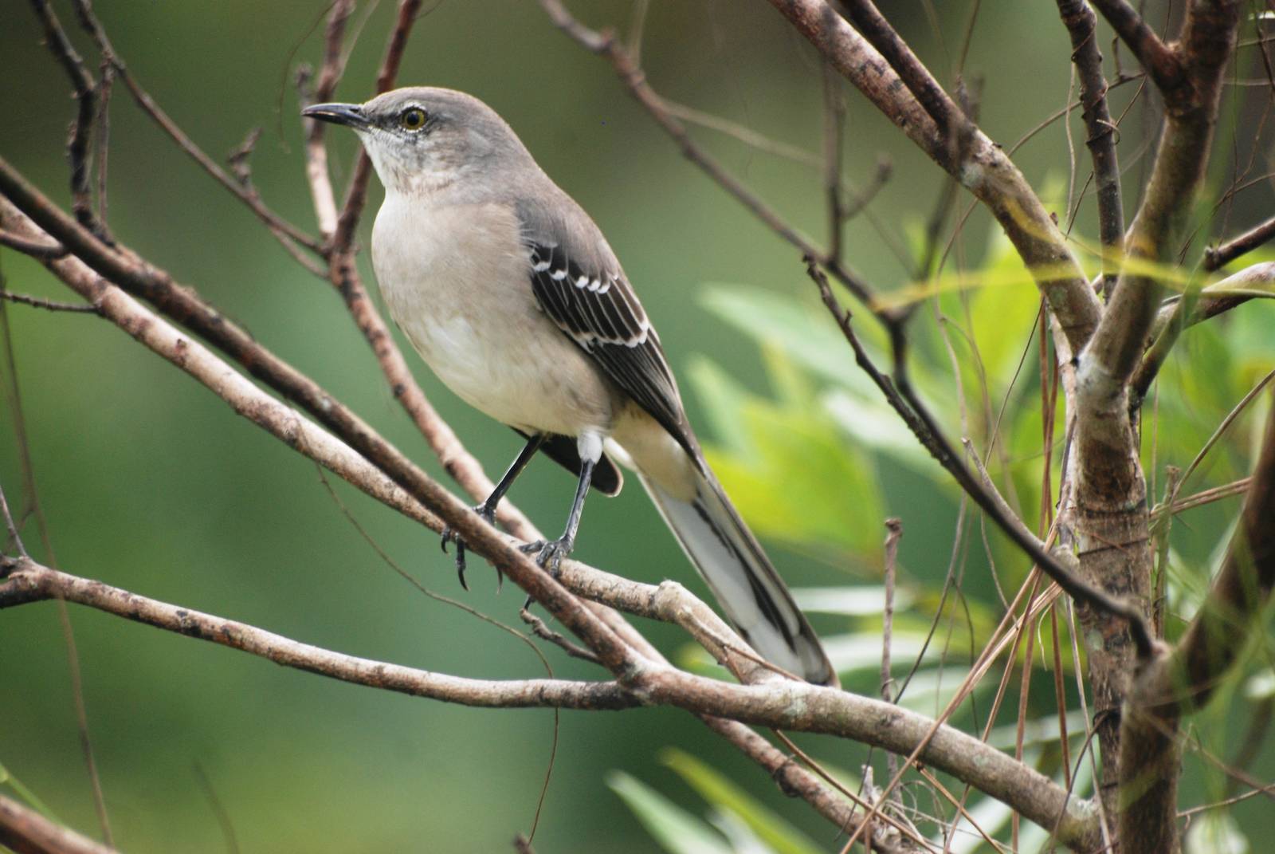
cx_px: 638
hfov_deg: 4.6
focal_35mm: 450
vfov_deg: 3.1
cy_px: 427
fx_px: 15956
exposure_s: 1/160
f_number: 5.6
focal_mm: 300
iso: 400
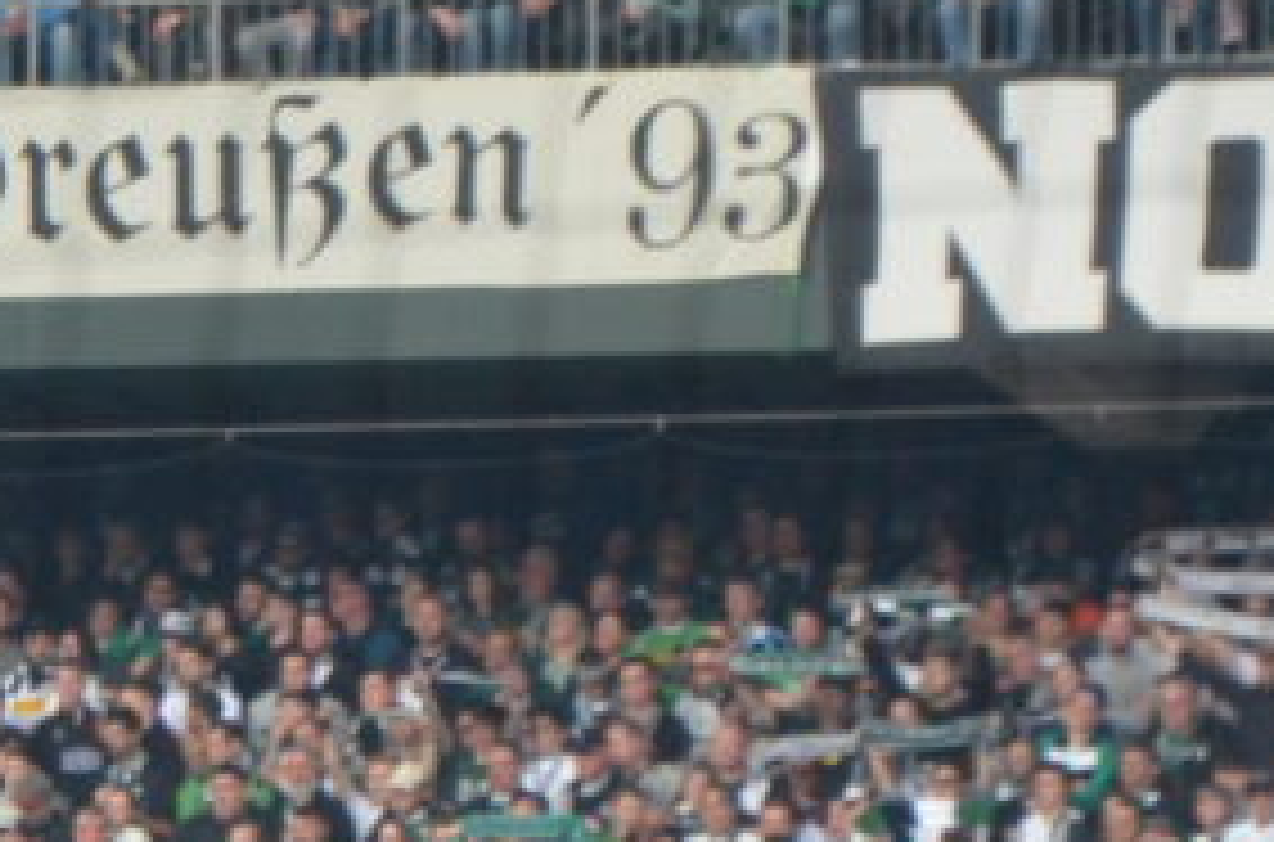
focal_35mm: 891
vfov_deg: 1.5
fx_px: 31438
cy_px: 1351
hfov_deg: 2.3
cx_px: -459
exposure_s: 1/250
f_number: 5.6
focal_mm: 105
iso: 720
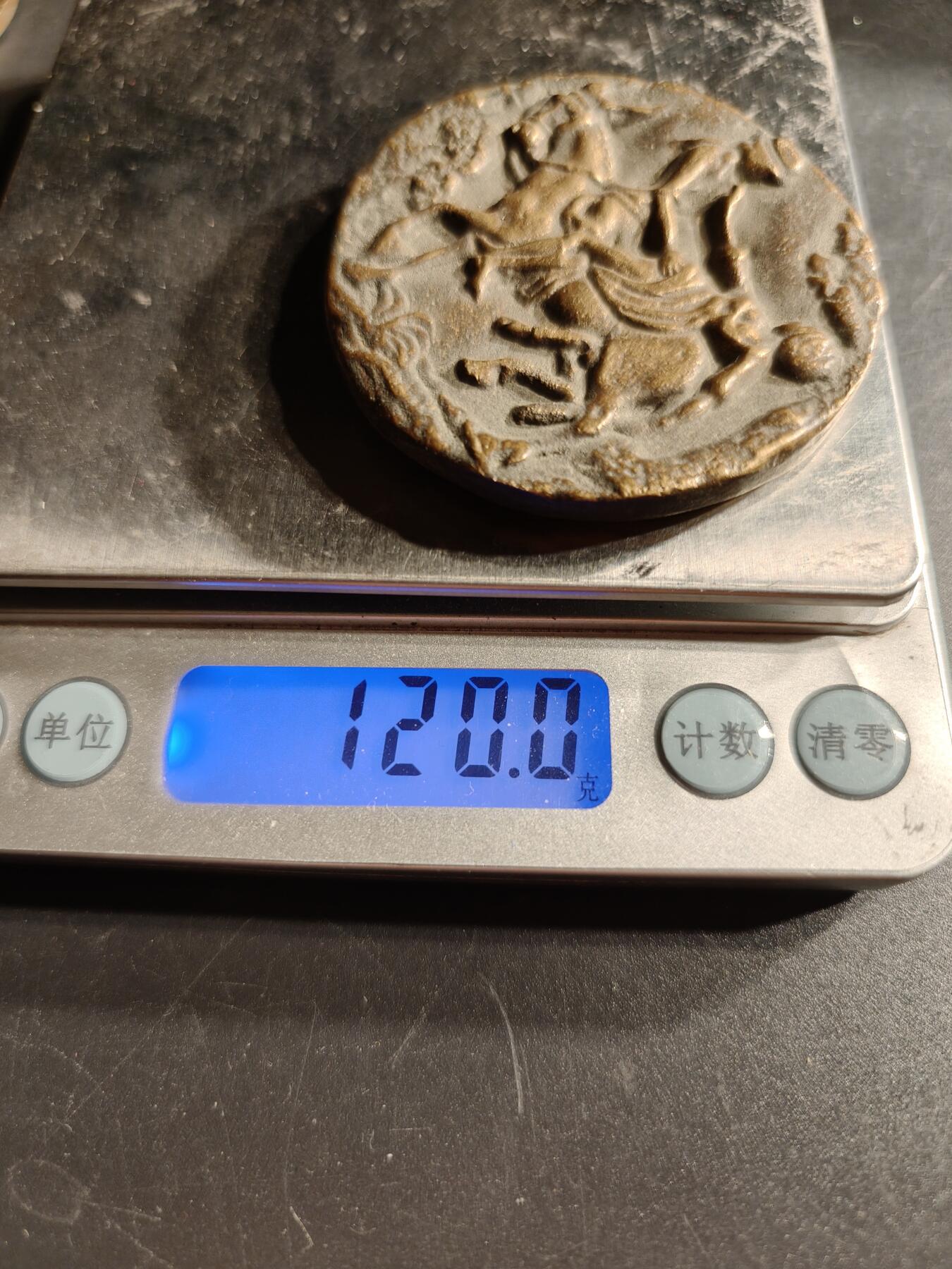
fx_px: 843
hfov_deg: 58.9
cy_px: 634
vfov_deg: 73.9
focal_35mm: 23
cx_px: 476
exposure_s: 1/200
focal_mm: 6.06
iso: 250
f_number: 1.6
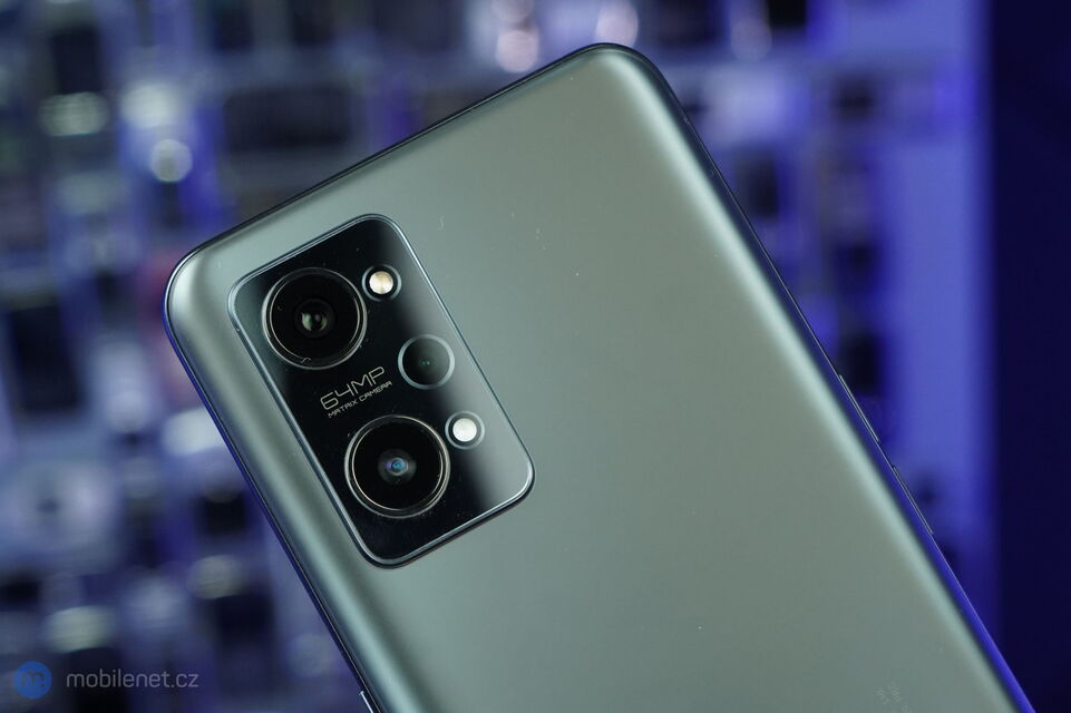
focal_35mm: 51
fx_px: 1517
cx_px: 536
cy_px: 356
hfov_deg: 38.9
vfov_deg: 26.5
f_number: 7.1
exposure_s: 1/160
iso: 1600
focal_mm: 51
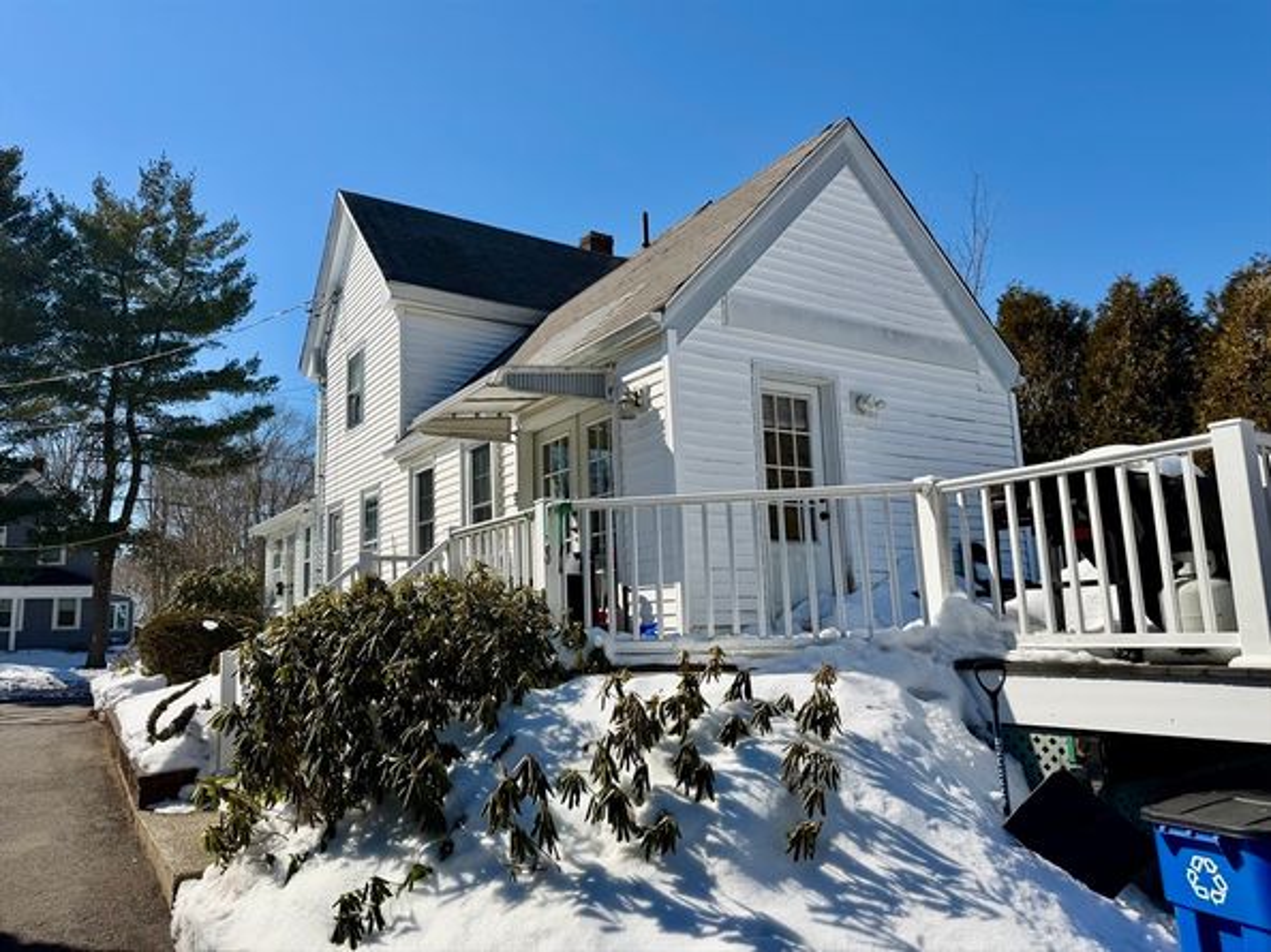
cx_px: 636
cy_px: 476
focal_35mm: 24
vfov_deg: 56.8
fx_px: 881
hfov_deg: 71.6
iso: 80
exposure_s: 1/7353
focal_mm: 6.76
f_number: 1.78
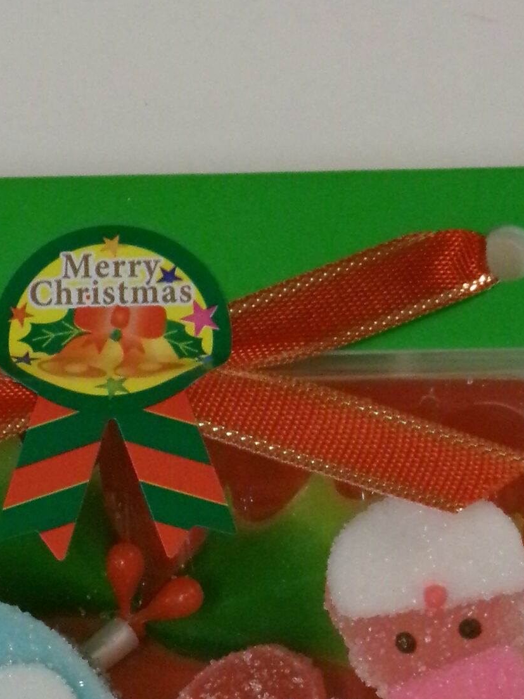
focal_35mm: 181
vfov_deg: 10.9
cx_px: 138
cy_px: 576
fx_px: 3654
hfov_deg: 8.2
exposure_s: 1/80
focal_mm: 14
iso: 800
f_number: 5.4
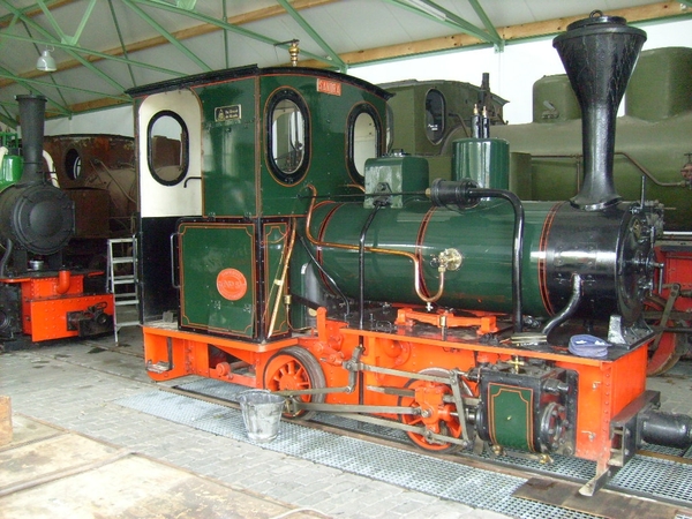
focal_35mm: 35
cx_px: 346
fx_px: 700
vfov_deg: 40.7
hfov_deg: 52.6
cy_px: 260
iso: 200
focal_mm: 5.8
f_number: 2.8
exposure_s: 1/45
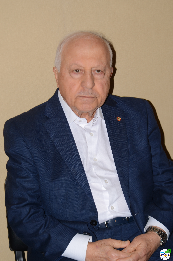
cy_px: 130
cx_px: 86
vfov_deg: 22.0
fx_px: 673
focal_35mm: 93
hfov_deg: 14.6
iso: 100
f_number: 4
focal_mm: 62
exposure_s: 1/250
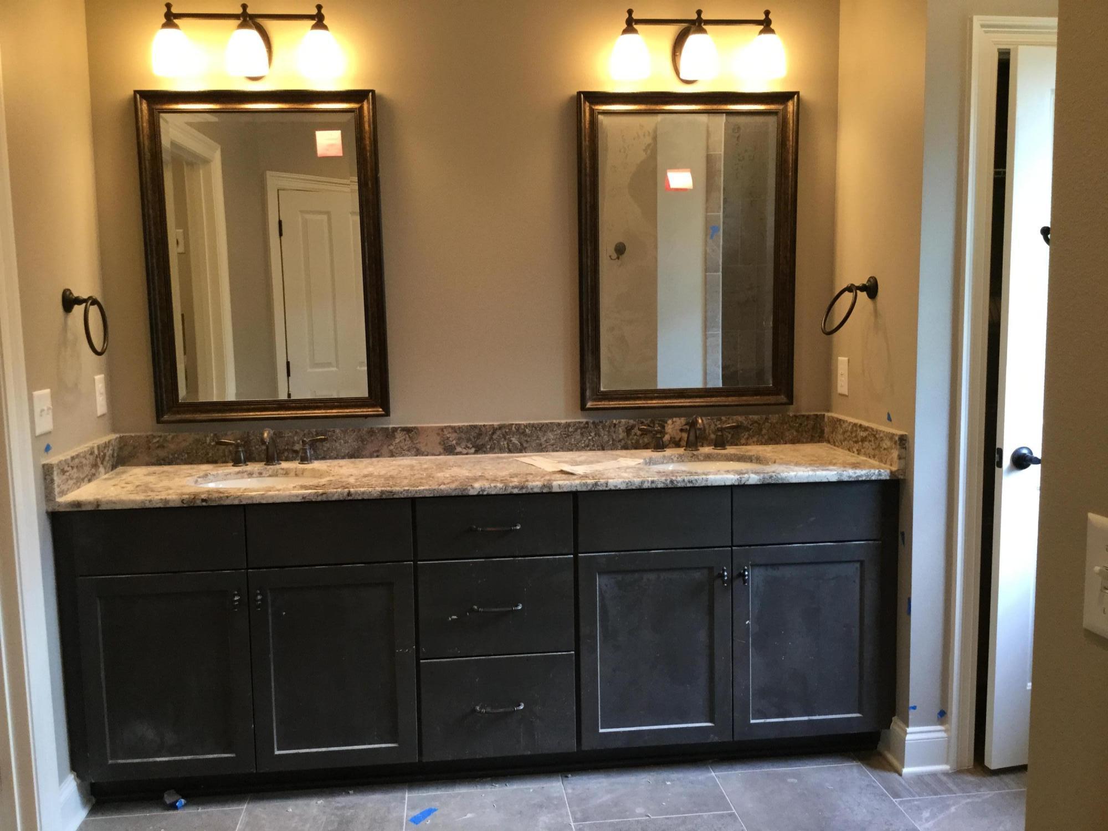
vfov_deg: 45.4
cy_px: 416
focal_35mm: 31
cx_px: 554
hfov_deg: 58.4
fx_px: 992
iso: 80
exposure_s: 1/30
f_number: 2.4
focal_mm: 3.3
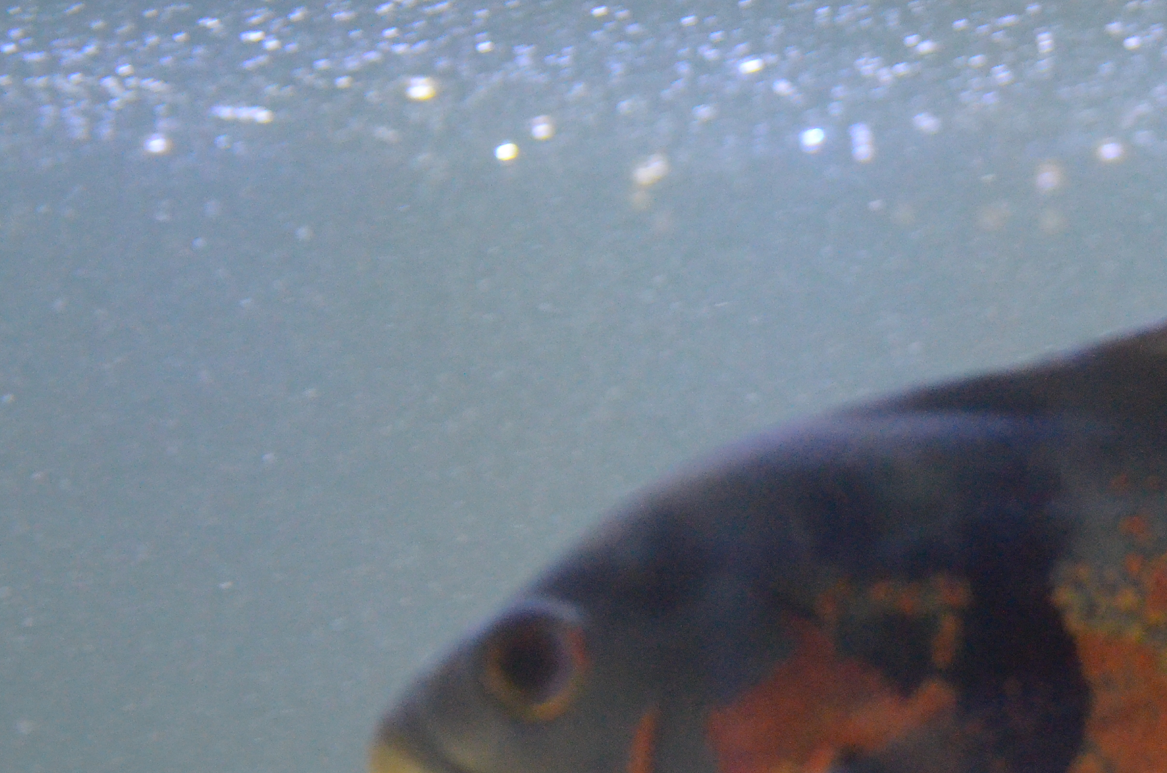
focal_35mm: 320
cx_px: 1170
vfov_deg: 4.3
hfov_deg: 6.4
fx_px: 10352
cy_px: 706
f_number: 4.5
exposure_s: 1/125
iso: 3200
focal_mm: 105
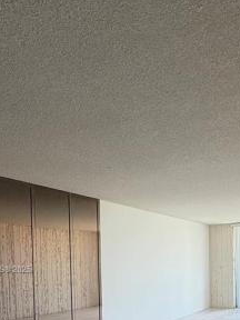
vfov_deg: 48.6
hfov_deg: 38.3
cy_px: 270
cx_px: 209
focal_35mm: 35
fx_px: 324
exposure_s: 1/121
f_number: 2.2
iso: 160
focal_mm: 2.22
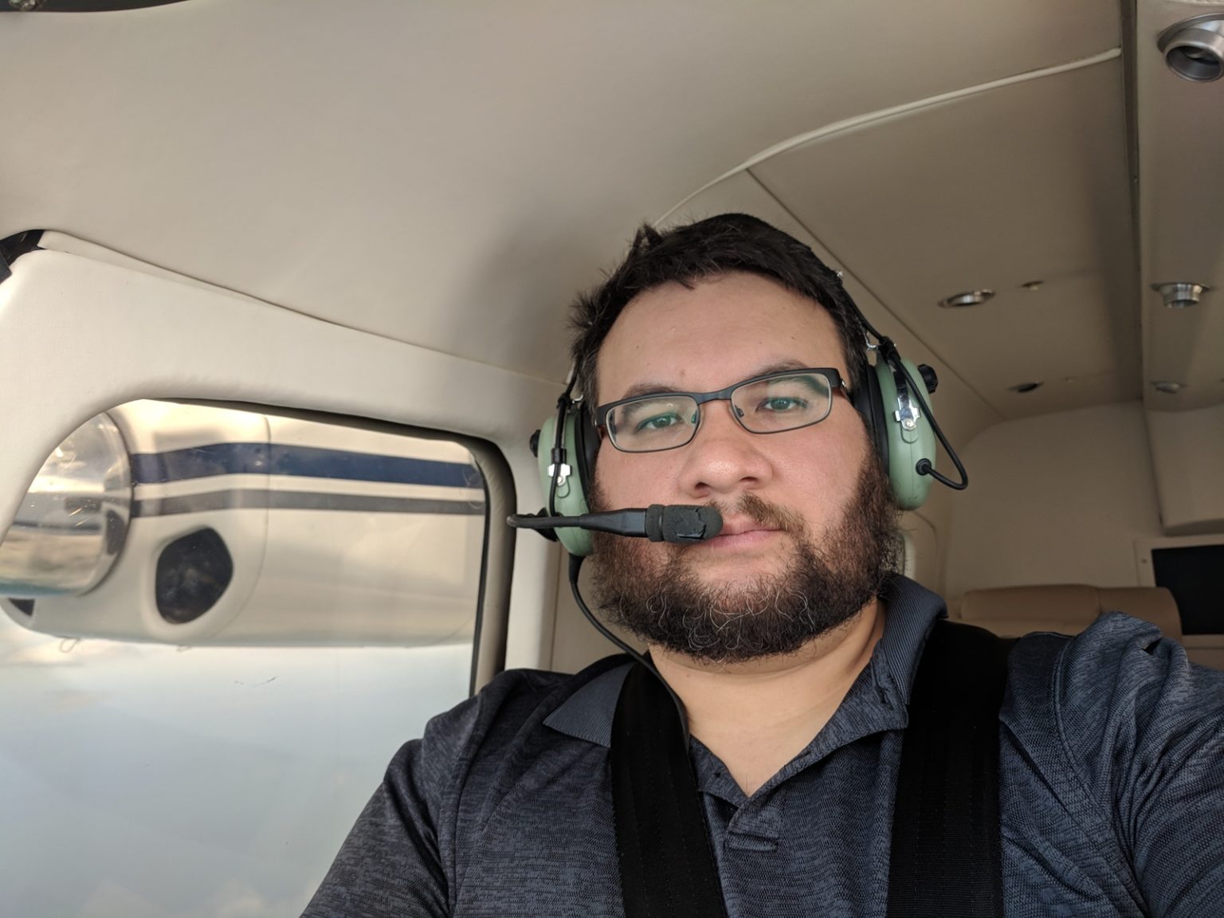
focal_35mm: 26
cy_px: 459
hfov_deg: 67.3
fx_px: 919
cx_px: 612
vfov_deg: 53.1
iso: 50
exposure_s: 1/219
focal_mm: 4.67
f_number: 2
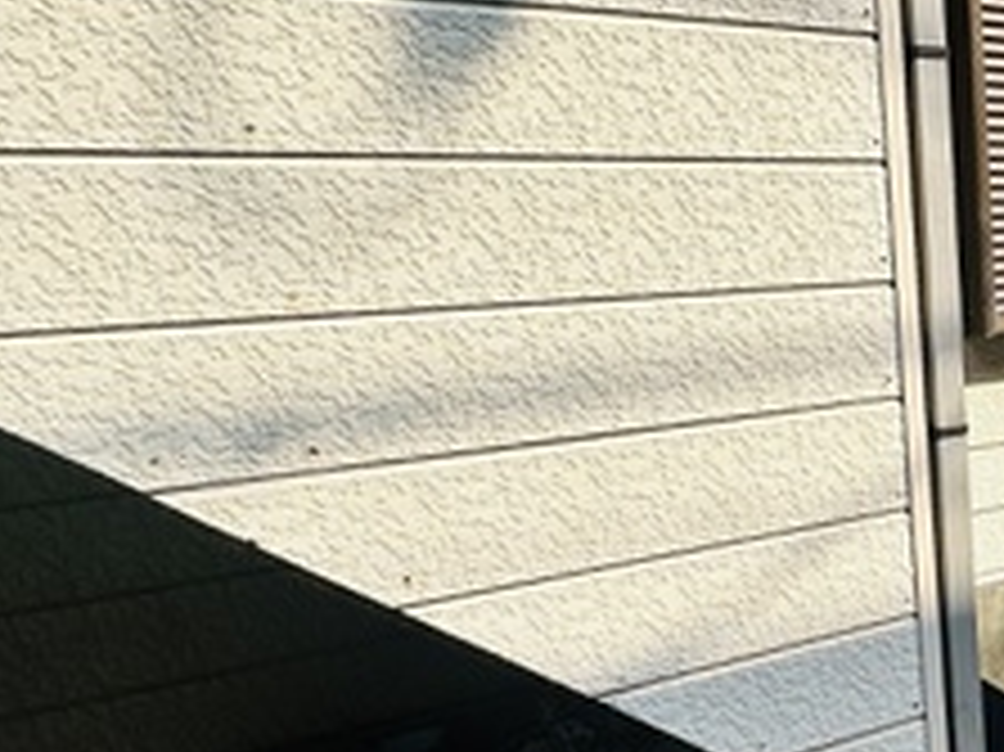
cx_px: 1283
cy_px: 493
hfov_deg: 32.8
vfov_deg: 32.6
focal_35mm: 44
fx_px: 1275
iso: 50
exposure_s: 1/1171
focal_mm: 2.22
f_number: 2.2
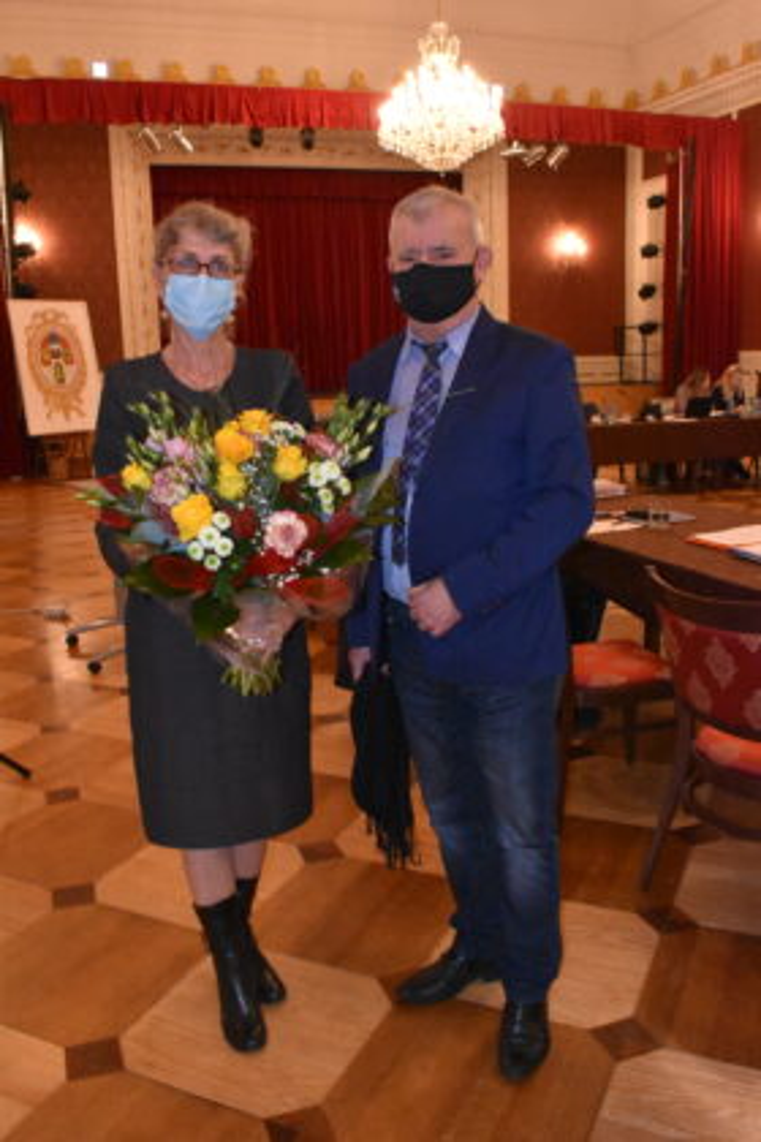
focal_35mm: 32
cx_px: 380
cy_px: 571
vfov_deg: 59.5
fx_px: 999
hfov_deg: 41.7
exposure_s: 1/60
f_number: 9
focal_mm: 21
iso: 8000
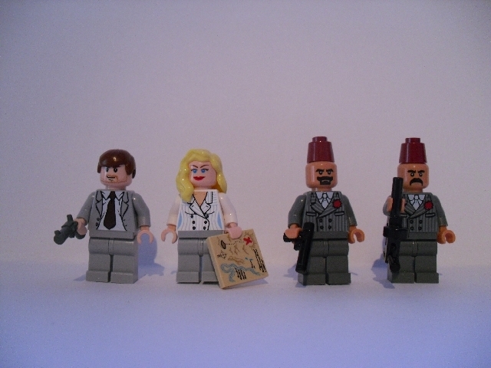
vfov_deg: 40.7
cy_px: 184
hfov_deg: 52.6
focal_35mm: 35
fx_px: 496
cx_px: 246
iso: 400
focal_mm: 6.3
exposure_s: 1/22
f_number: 3
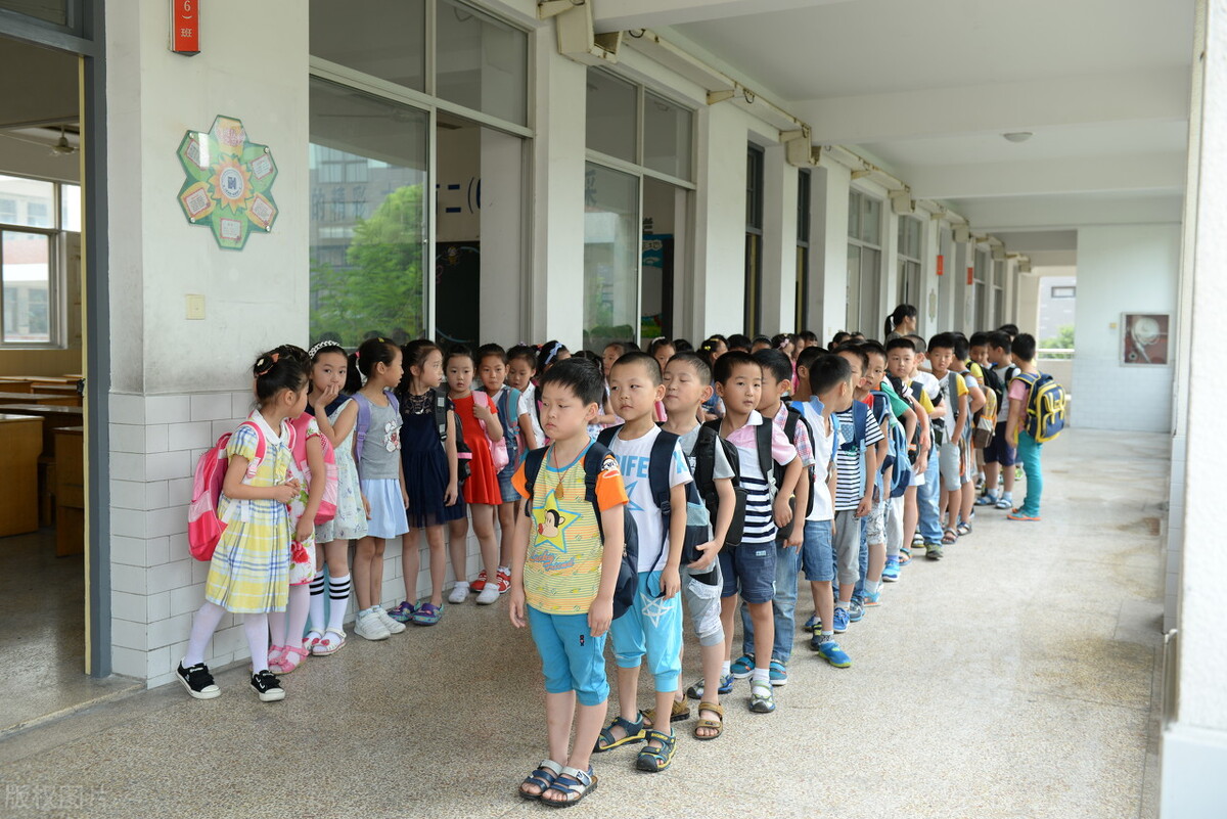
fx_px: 1091
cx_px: 614
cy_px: 410
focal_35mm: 32
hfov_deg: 58.7
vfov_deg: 41.1
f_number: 4
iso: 200
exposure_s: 1/125
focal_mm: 32
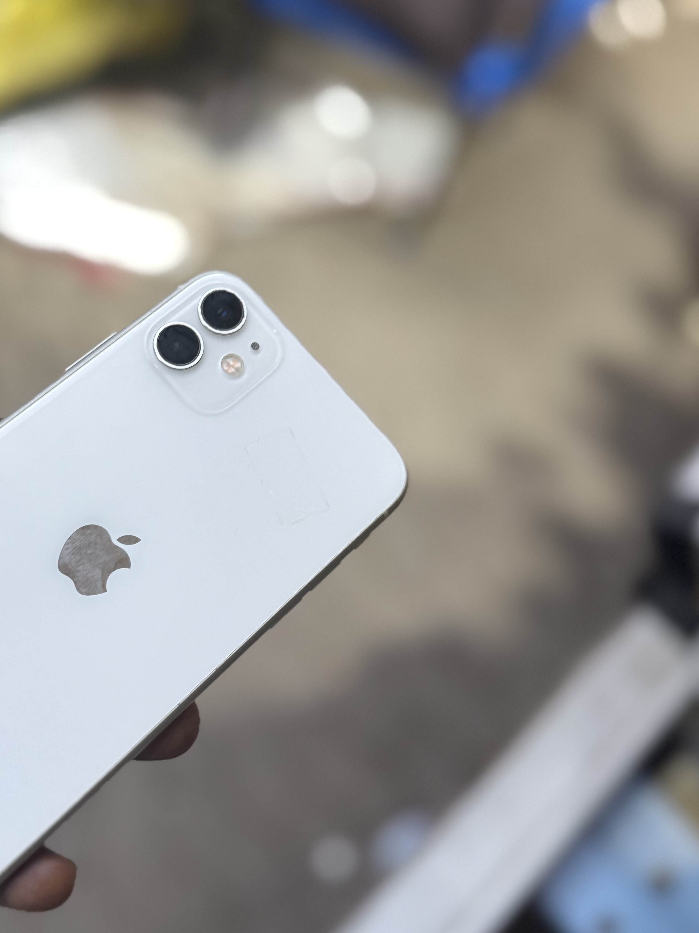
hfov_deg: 41.1
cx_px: 221
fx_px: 915
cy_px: 477
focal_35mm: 34
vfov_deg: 54.0
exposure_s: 1/50
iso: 320
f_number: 1.78
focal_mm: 6.76
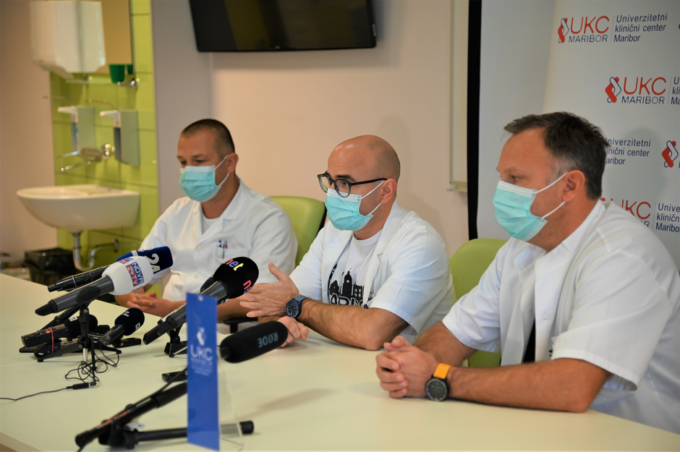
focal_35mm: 82
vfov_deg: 16.6
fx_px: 1548
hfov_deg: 24.8
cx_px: 340
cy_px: 226
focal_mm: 82
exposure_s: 1/125
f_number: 4
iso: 900
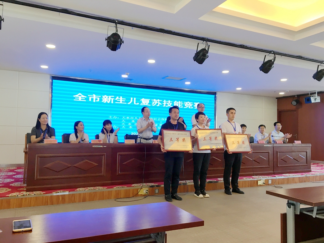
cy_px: 122
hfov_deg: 61.7
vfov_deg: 48.2
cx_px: 162
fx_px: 271
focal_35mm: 29
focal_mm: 4.15
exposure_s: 1/33
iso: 32
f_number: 2.2
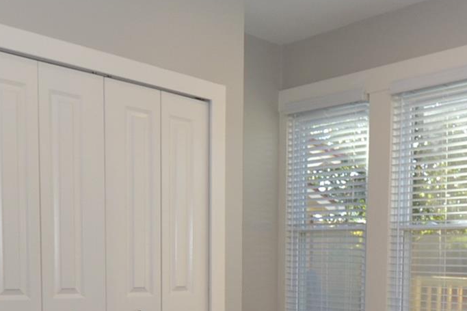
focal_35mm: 45
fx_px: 584
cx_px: 332
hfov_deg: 42.7
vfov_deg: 28.2
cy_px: 305
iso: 400
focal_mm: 10
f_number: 5
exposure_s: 1/100
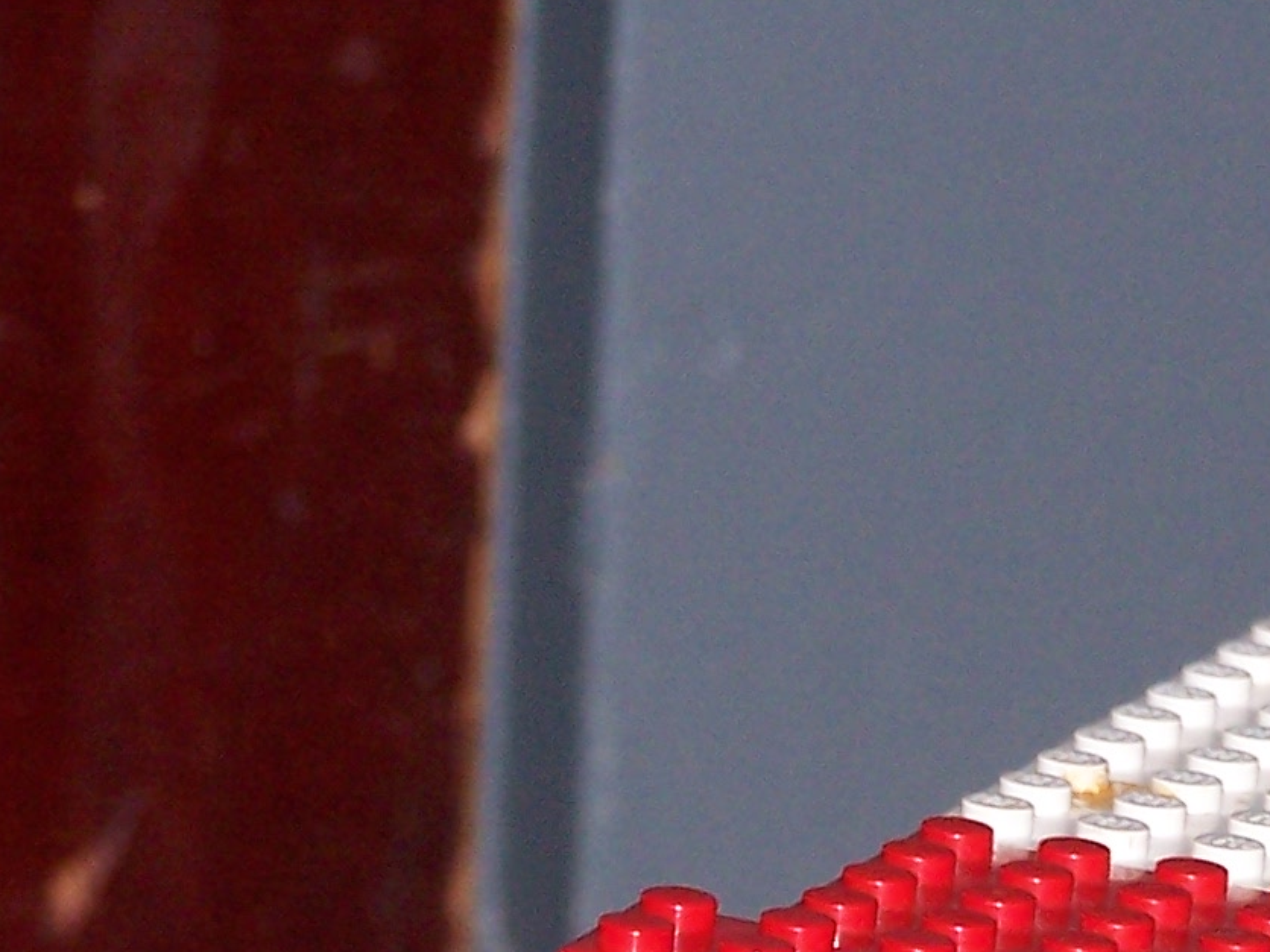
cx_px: 837
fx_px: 16069
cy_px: 1149
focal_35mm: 438
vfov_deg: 3.4
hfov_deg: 4.5
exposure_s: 1/125
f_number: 3.2
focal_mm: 26.4
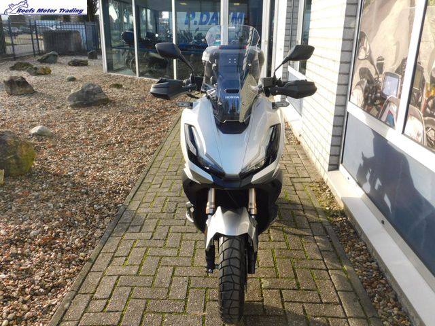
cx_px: 218
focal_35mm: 30
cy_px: 163
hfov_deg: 60.0
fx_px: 377
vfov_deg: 46.8
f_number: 3.2
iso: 125
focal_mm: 5.3
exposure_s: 1/320
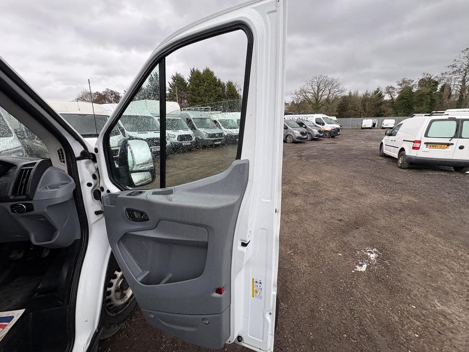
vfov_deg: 85.7
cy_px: 176
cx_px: 234
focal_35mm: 14
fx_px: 190
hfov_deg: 102.1
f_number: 2.2
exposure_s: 1/99
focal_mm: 2.22
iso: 40
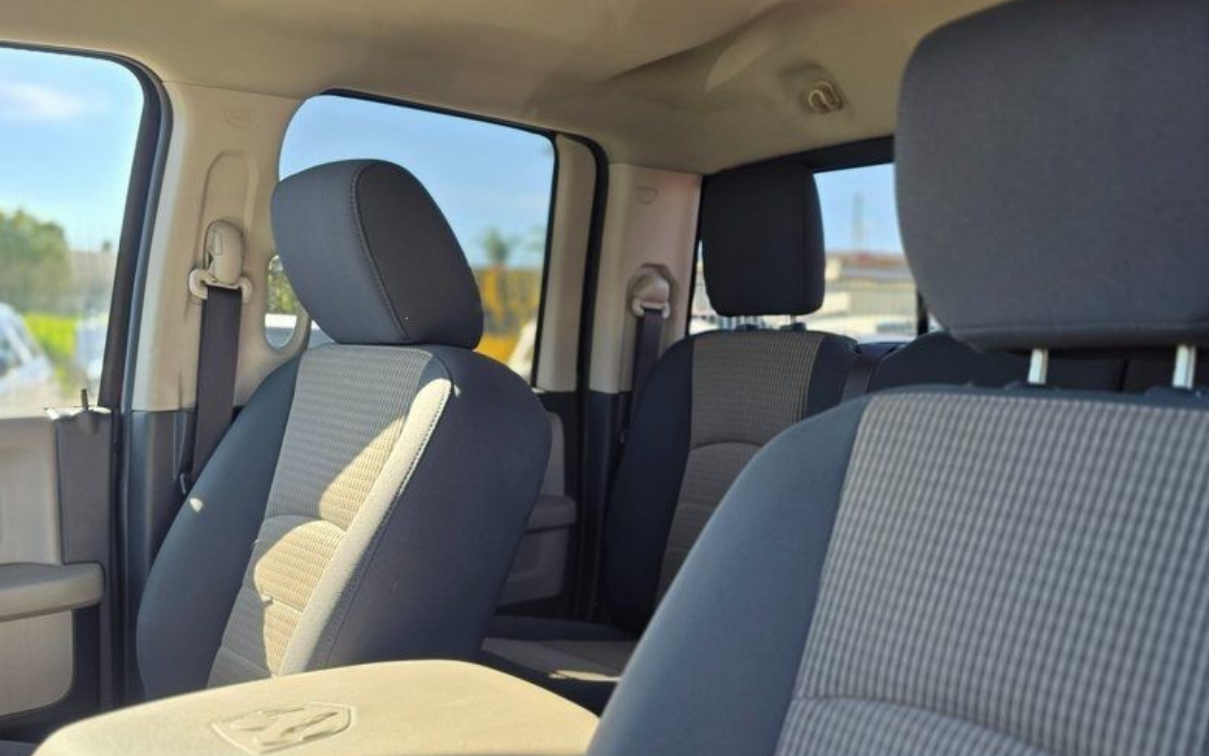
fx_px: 1055
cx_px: 713
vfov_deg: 38.4
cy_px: 575
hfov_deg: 59.2
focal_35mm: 32
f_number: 1.7
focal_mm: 6.3
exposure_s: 1/120
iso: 20
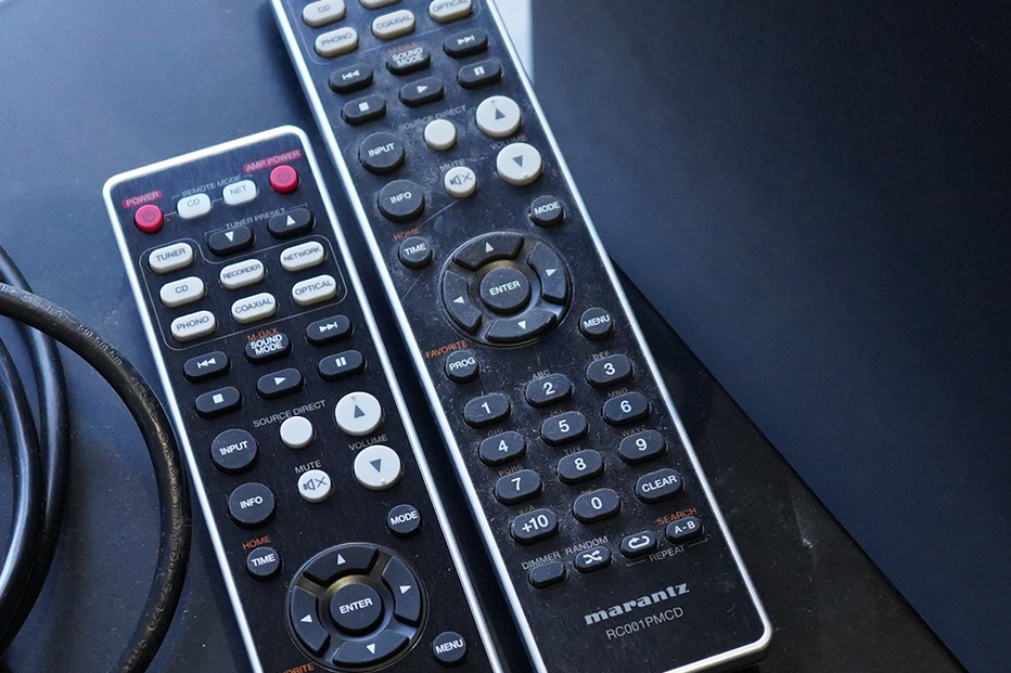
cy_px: 501
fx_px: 2667
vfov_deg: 14.3
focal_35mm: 95
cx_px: 353
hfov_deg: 21.4
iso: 2500
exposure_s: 1/320
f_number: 3.5
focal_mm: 30
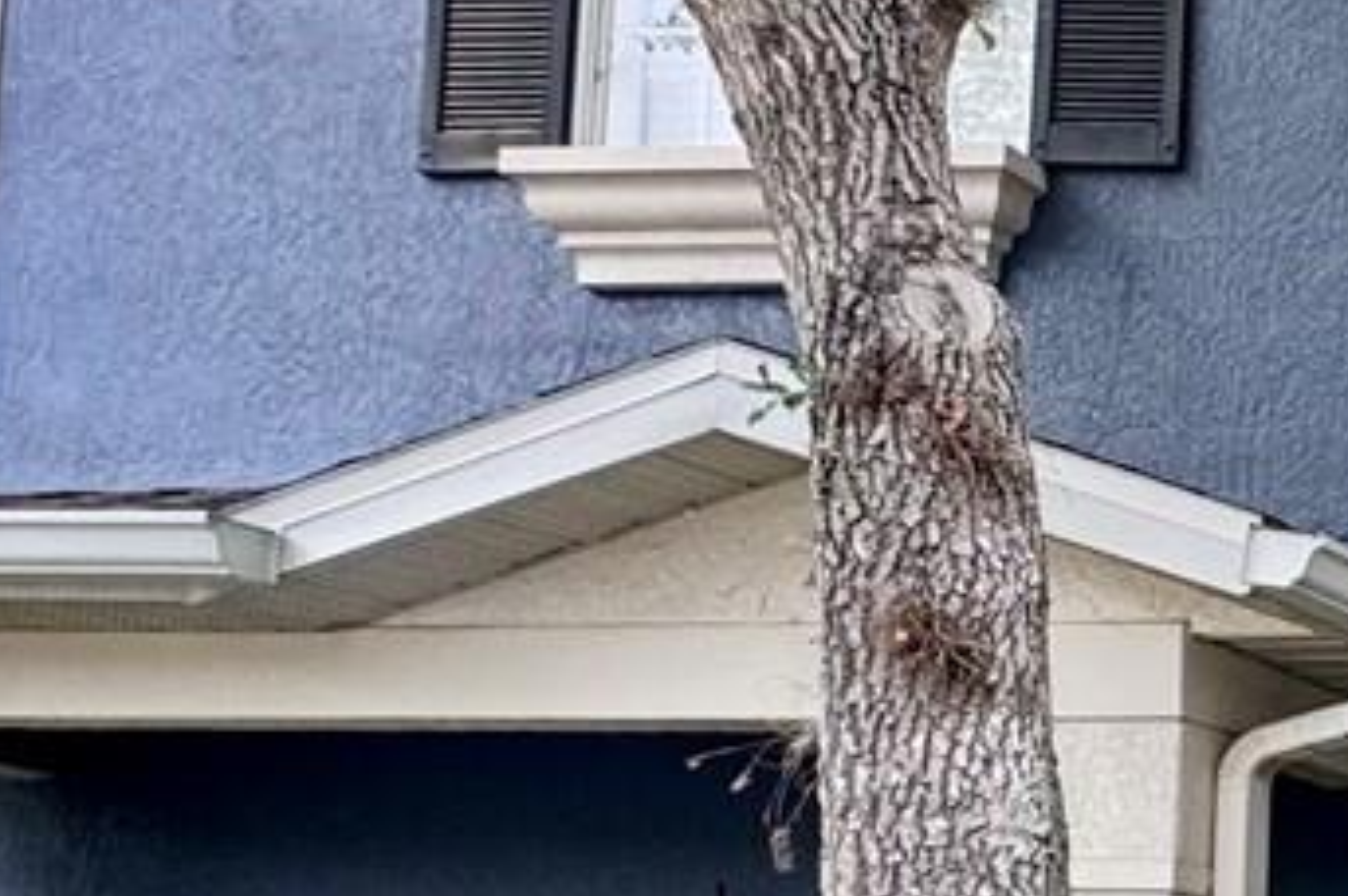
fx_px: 2544
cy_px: 1057
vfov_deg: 18.9
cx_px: 2665
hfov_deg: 19.0
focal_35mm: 68
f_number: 2.2
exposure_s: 1/99
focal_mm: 2.22
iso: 50
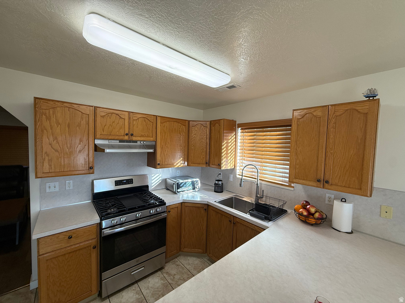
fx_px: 164
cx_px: 202
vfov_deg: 85.7
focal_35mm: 14
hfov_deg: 102.1
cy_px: 152
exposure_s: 1/120
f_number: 2.2
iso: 80
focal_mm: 2.22
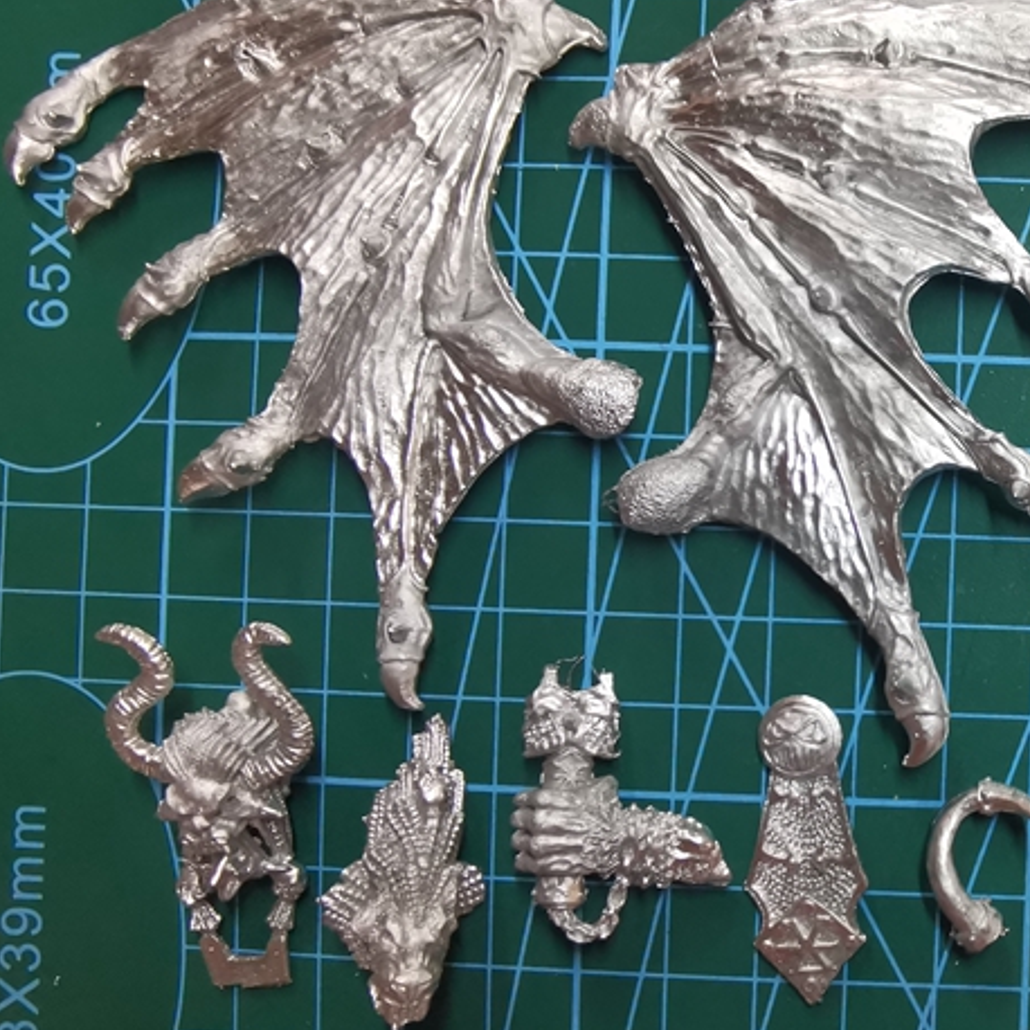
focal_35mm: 35
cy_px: 571
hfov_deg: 40.4
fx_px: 1178
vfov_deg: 47.1
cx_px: 1067
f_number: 2.2
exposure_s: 1/25
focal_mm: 2.26
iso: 320
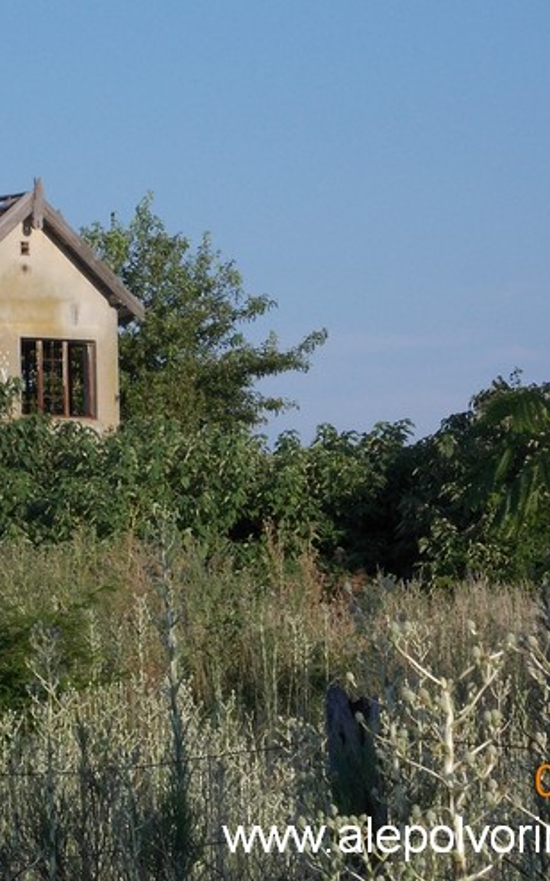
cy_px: 390
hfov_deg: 6.3
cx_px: 166
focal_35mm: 209
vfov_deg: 10.0
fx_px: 5014
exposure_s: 1/320
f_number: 6.3
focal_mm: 17.9
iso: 80
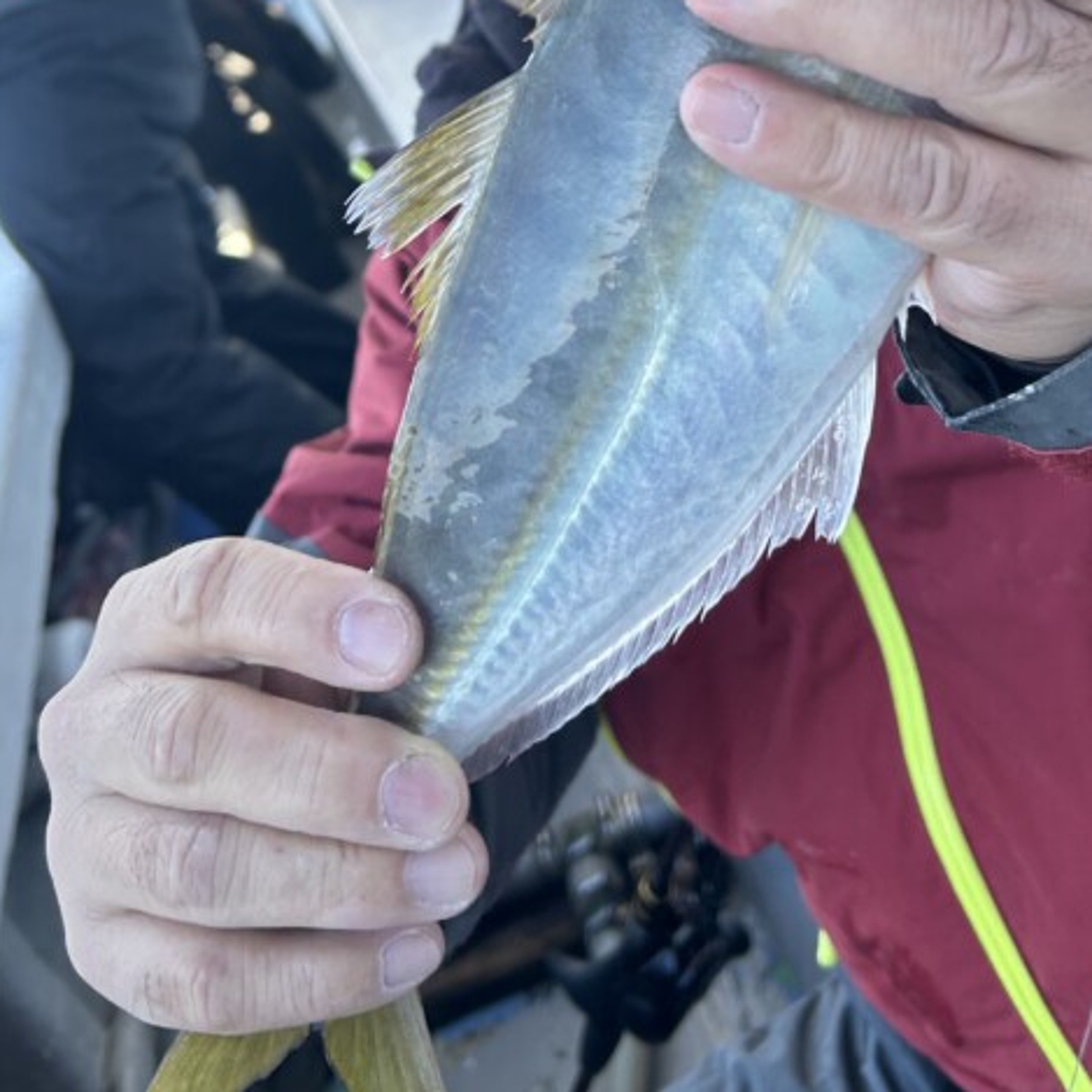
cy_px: 61
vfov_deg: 32.5
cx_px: 643
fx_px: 1749
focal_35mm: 49
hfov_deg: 34.6
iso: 50
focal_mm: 5.7
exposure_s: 1/431
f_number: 1.5
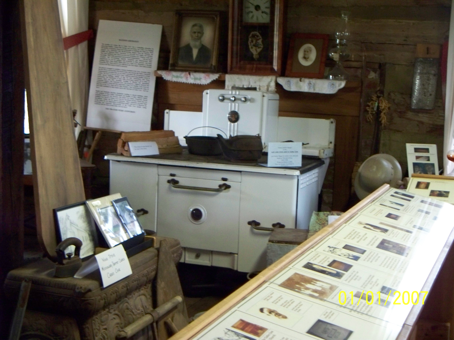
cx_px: 227
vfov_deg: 24.0
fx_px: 800
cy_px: 170
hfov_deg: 31.7
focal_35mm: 61
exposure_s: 1/25
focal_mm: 12.89
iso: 400
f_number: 3.1
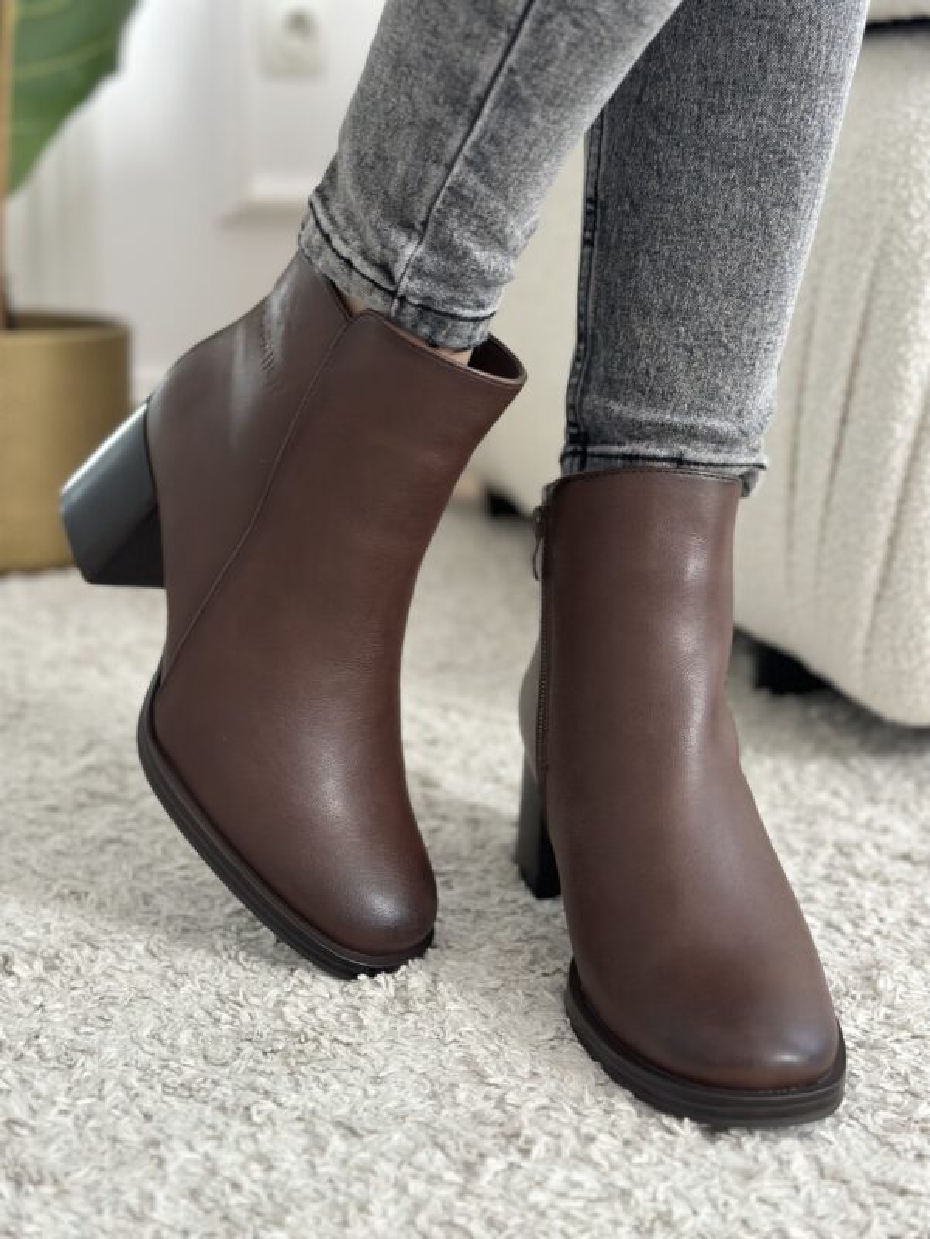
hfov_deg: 30.3
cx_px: 465
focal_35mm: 48
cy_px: 620
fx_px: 1719
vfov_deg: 39.7
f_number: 1.78
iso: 320
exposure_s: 1/50
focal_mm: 6.86
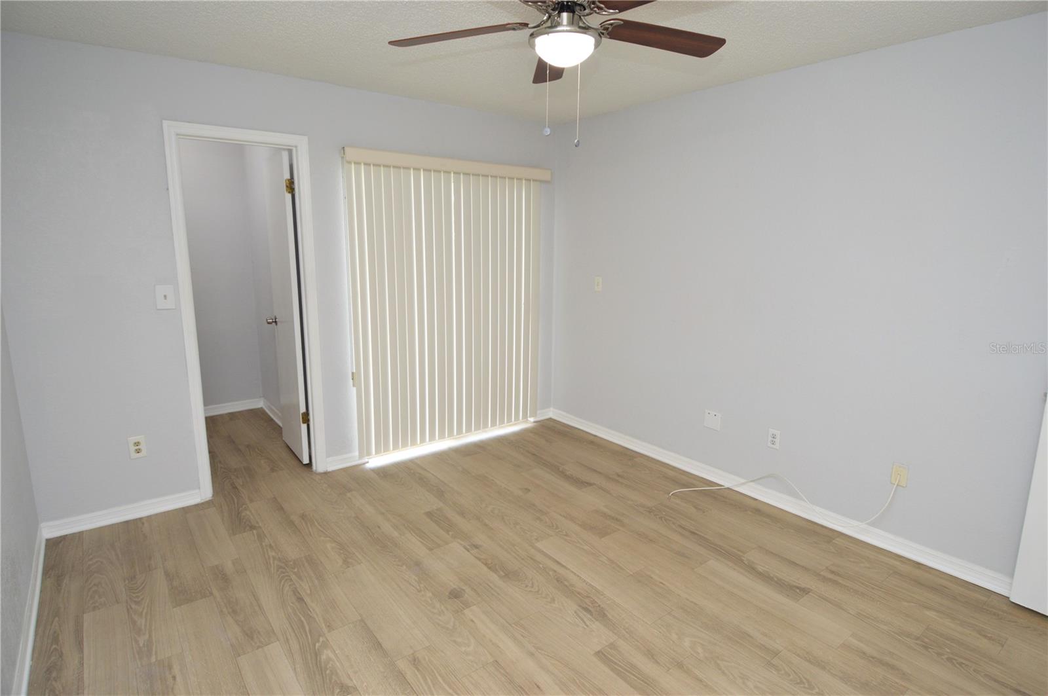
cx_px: 524
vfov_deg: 67.3
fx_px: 523
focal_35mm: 18
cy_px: 348
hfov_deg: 90.1
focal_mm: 12
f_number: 4
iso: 450
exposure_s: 1/60
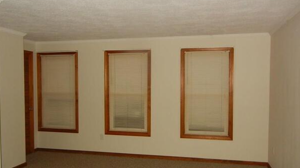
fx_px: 278
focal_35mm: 35
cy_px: 96
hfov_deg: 56.6
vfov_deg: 33.6
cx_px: 150
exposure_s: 1/30
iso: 385
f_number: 3.5
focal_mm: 5.4
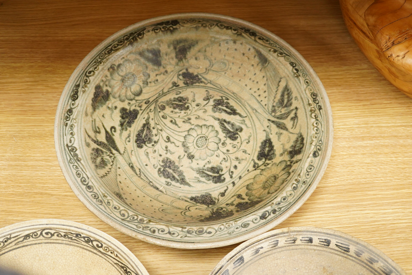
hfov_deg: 43.6
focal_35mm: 45
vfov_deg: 29.9
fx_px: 515
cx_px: 206
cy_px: 138
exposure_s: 1/160
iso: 2500
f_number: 4
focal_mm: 30
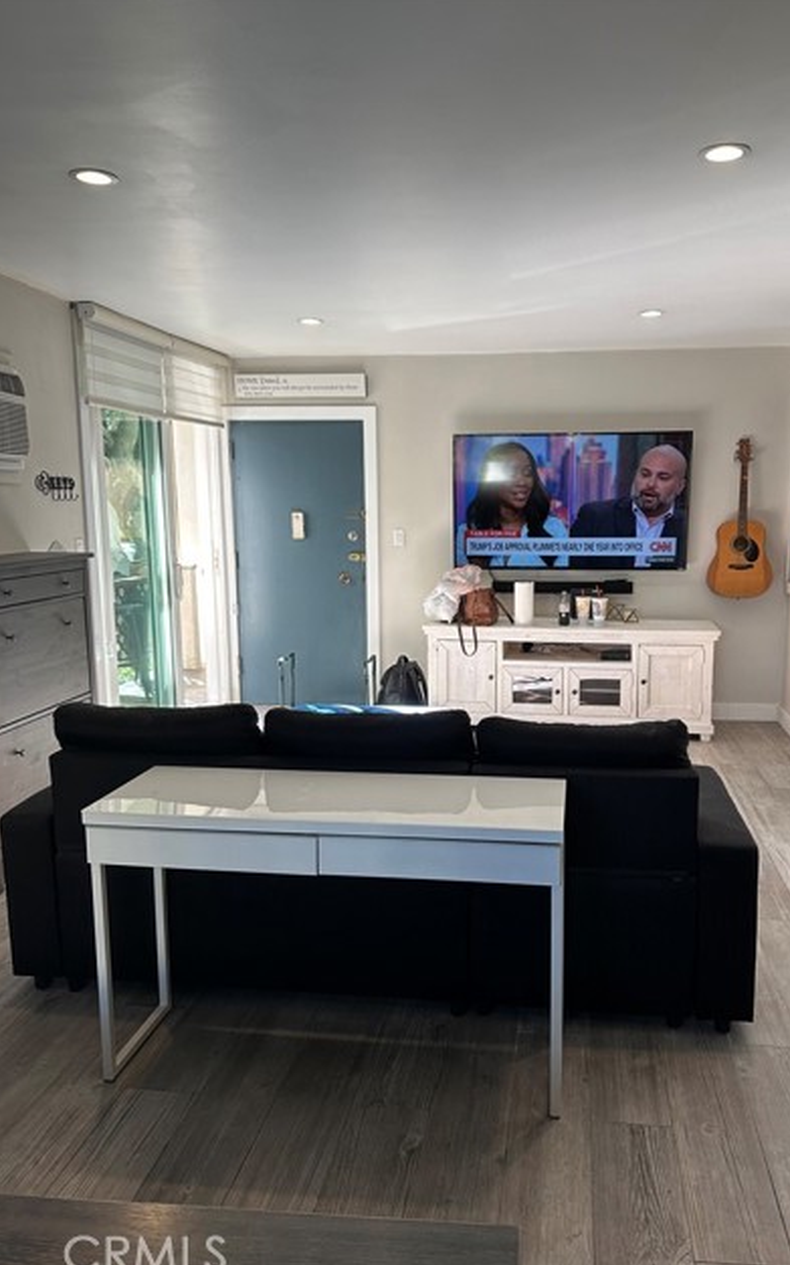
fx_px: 896
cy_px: 637
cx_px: 467
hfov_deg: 47.4
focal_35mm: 26
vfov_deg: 70.4
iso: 125
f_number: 1.78
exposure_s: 1/120
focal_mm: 6.86
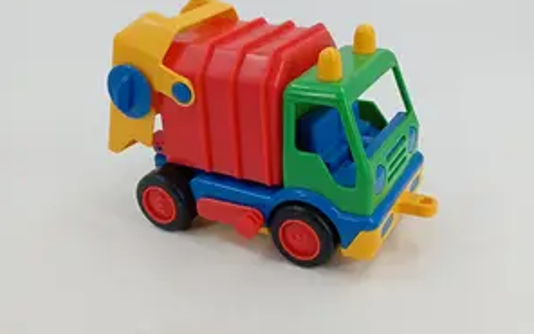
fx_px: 582
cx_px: 269
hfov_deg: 49.3
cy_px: 161
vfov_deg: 32.0
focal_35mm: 40
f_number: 1.8
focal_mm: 4.22
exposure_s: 1/100
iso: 78
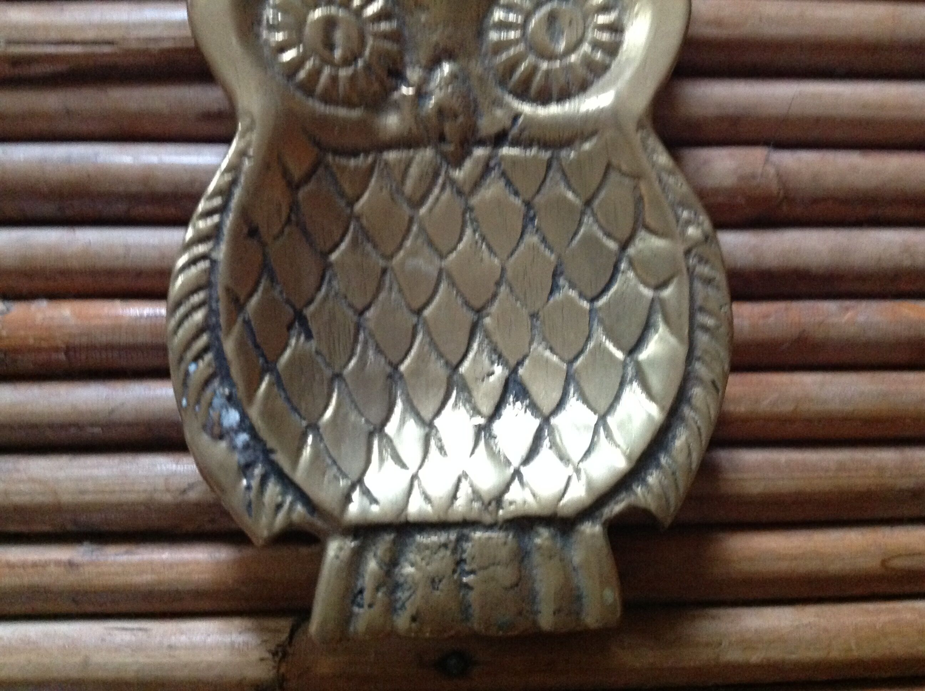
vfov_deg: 40.6
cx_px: 462
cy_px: 346
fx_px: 934
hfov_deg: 52.7
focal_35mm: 35
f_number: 2.4
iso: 640
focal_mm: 4.28
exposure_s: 1/15
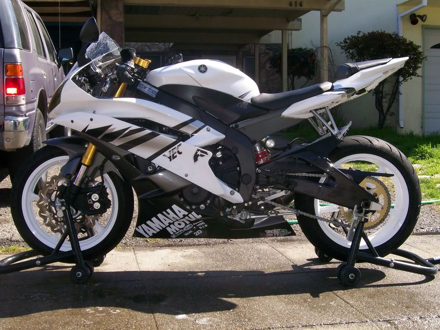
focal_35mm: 45
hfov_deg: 42.1
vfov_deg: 32.2
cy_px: 165
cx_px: 220
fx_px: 572
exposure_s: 1/275
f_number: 5.4
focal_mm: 7.6
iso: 80
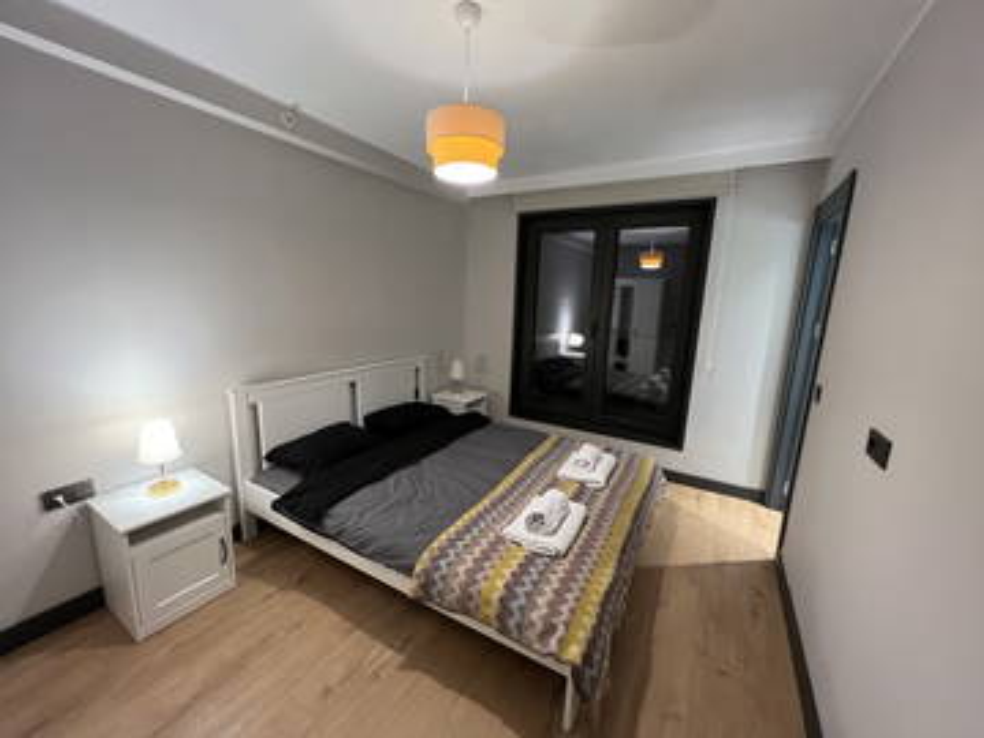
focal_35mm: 13
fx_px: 370
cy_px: 369
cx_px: 492
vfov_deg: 89.9
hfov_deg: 106.2
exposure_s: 1/50
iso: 640
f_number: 1.8
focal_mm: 1.57
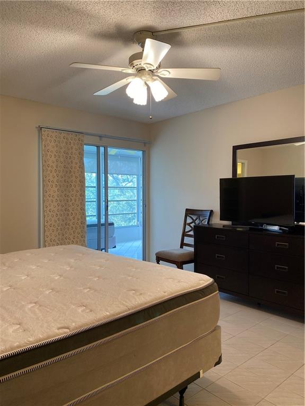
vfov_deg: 67.3
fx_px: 305
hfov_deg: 53.1
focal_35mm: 26
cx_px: 152
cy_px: 203
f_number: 1.8
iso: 125
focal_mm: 4.25
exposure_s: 1/120
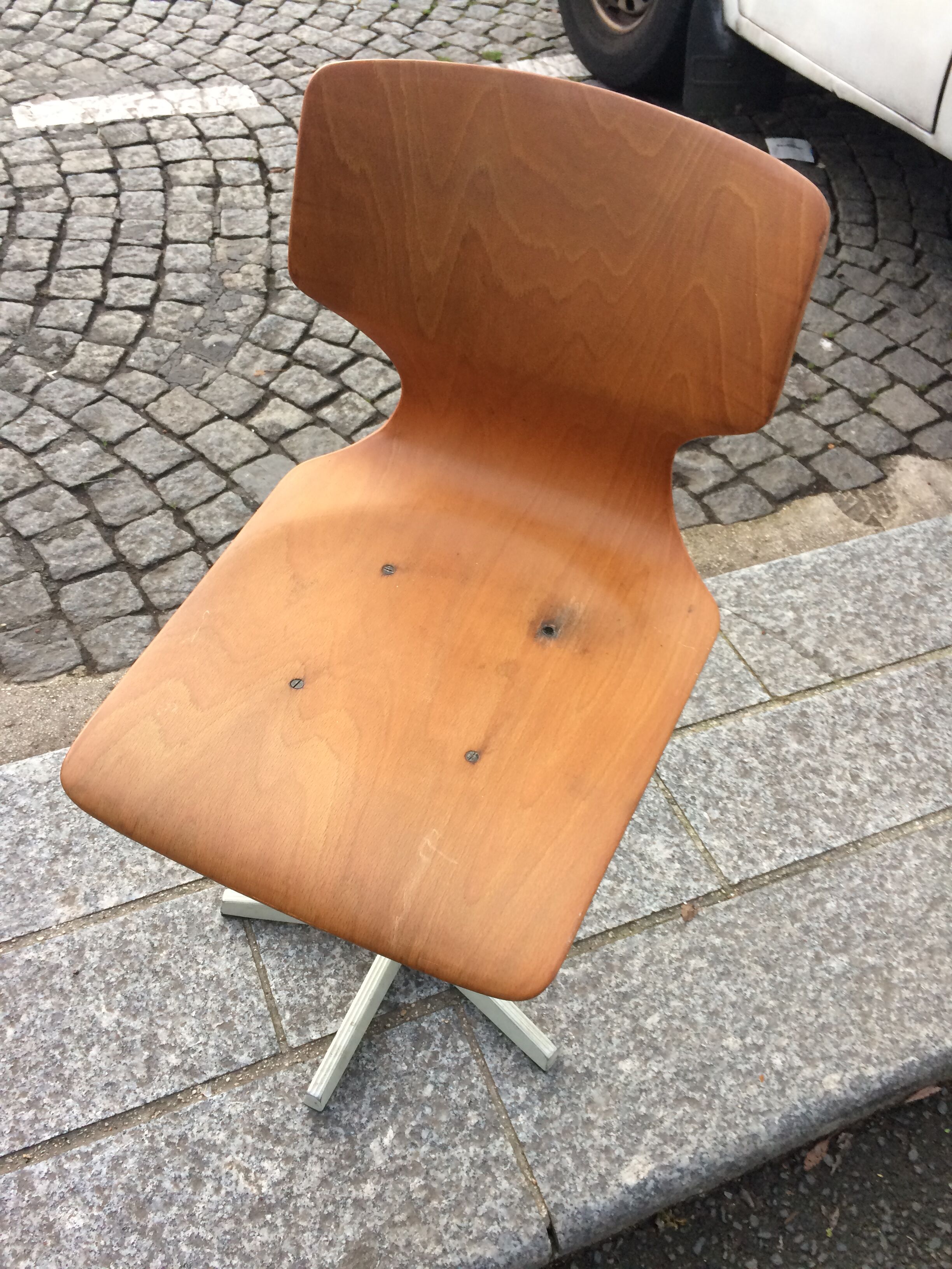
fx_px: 1063
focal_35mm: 29
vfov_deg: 61.7
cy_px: 634
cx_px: 476
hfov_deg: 48.2
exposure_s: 1/33
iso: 40
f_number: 2.2
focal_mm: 4.15
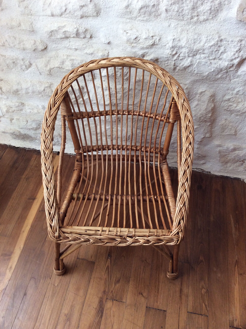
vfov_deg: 56.9
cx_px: 123
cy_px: 164
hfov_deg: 44.1
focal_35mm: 32
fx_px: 304
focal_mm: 3.3
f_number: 2.4
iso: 50
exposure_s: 1/100
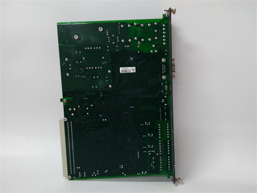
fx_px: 200
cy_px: 96
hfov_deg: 65.3
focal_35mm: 27
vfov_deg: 51.4
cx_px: 128
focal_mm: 3.79
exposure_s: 1/33
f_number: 2
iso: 517
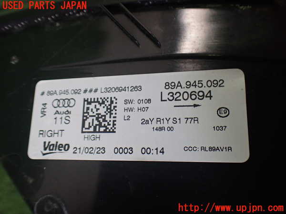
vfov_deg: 46.8
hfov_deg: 60.0
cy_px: 107
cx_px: 143
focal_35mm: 30
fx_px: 248
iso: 500
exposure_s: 1/125
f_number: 2.3
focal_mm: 5.4
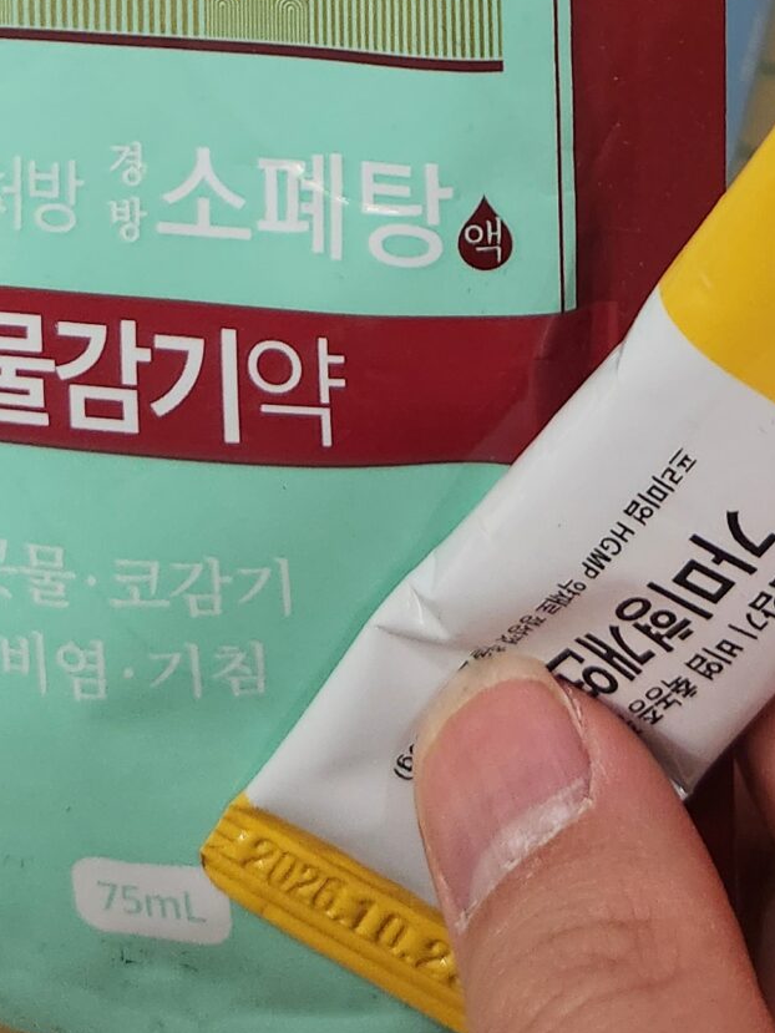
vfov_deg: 23.4
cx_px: 608
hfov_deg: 20.5
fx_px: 2119
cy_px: -397
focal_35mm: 71
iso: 250
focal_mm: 5.4
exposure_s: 1/120
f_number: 1.8
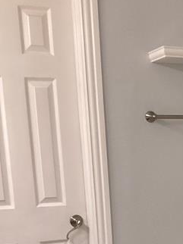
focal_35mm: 74
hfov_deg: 19.0
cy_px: 274
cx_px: 207
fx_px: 522
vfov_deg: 24.4
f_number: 2.4
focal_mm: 3.3
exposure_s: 1/60
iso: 160
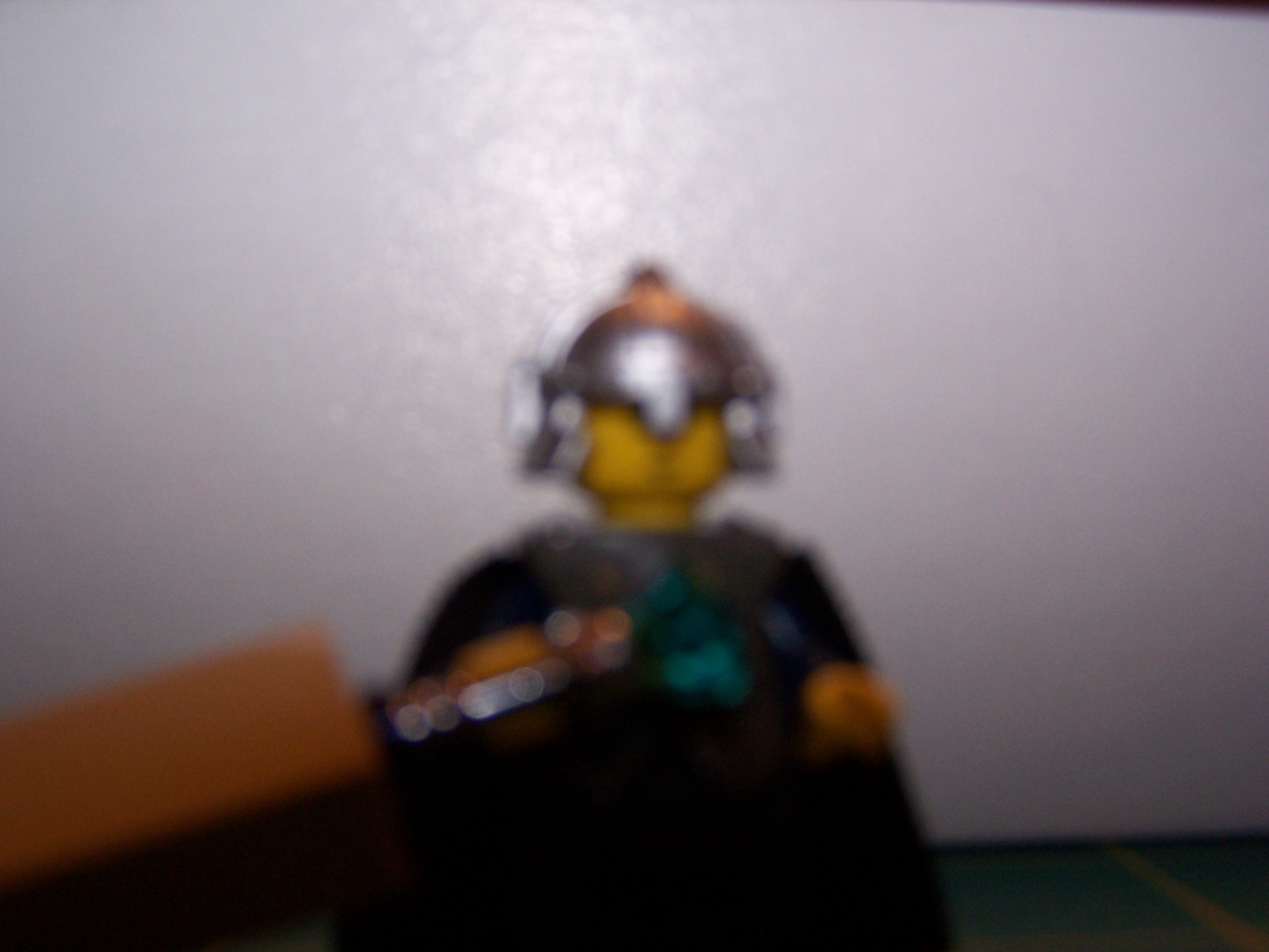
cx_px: 634
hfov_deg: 49.0
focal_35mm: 38
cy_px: 476
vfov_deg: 37.7
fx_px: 1393
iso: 140
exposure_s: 1/60
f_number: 2.8
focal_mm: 6.3
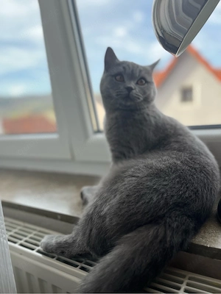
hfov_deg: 53.1
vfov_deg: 67.3
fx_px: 221
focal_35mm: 26
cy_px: 147
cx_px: 110
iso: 50
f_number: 1.6
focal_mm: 5.1
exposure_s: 1/592
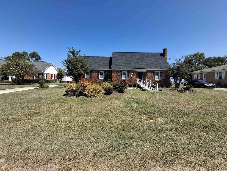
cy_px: 86
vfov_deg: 78.1
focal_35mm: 16
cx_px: 114
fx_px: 105
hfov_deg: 94.5
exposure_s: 1/1138
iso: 40
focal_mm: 1.64
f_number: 2.2
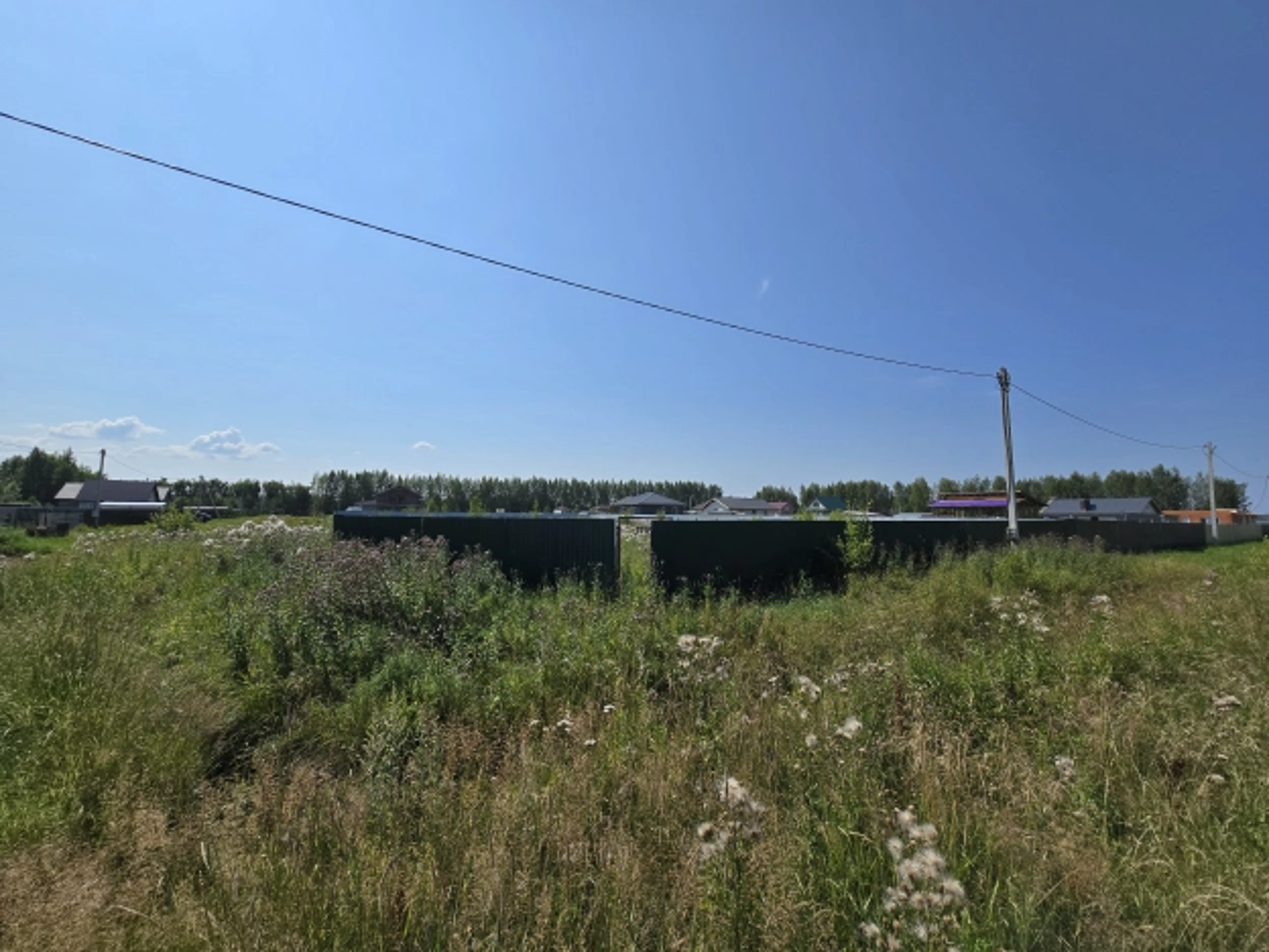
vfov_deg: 89.9
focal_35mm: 13
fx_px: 477
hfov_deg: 106.2
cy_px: 476
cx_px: 634
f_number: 2.2
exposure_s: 1/4279
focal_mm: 2.2
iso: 50
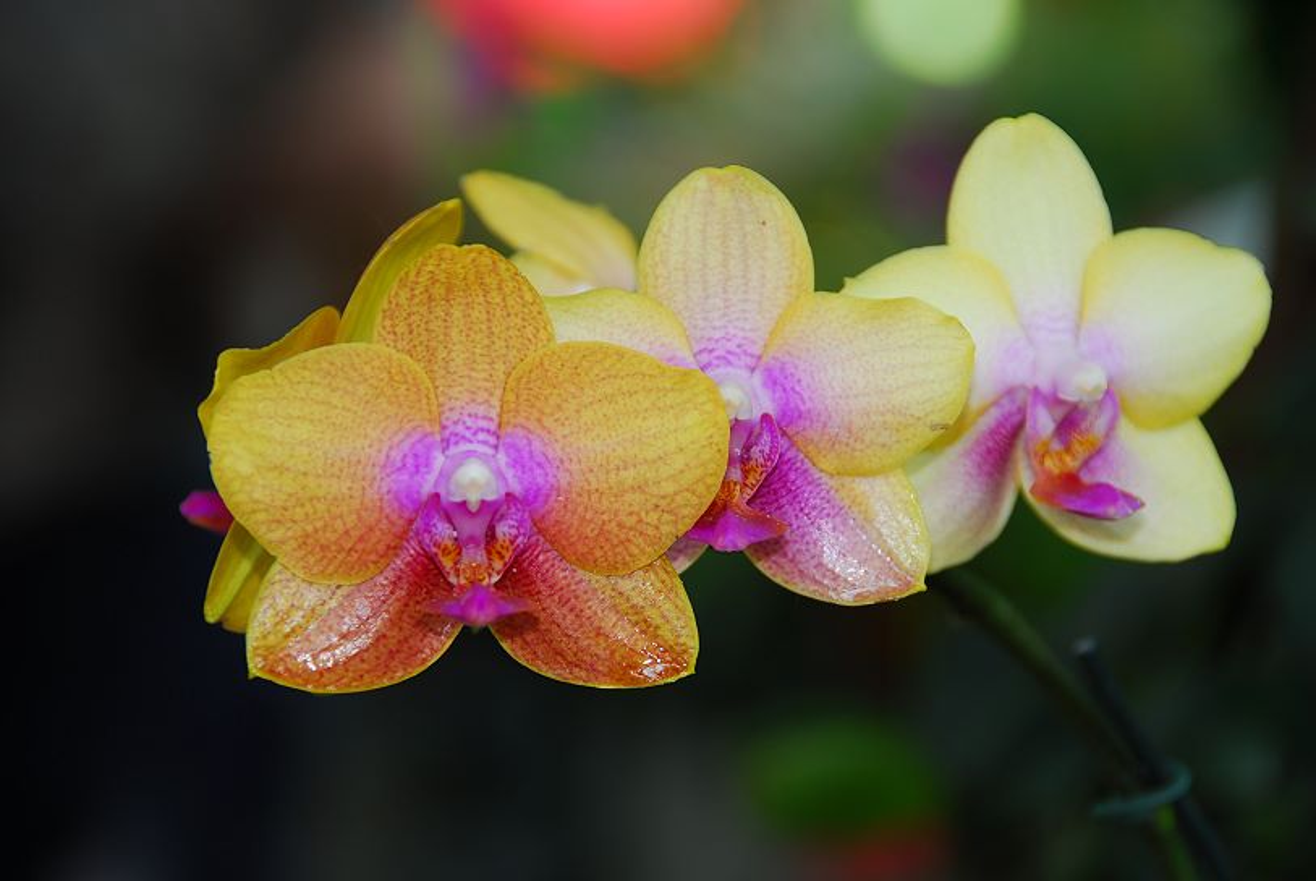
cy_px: 440
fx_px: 7410
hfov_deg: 10.1
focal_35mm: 202
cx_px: 658
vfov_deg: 6.8
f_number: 5.6
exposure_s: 1/30
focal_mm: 135
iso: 100
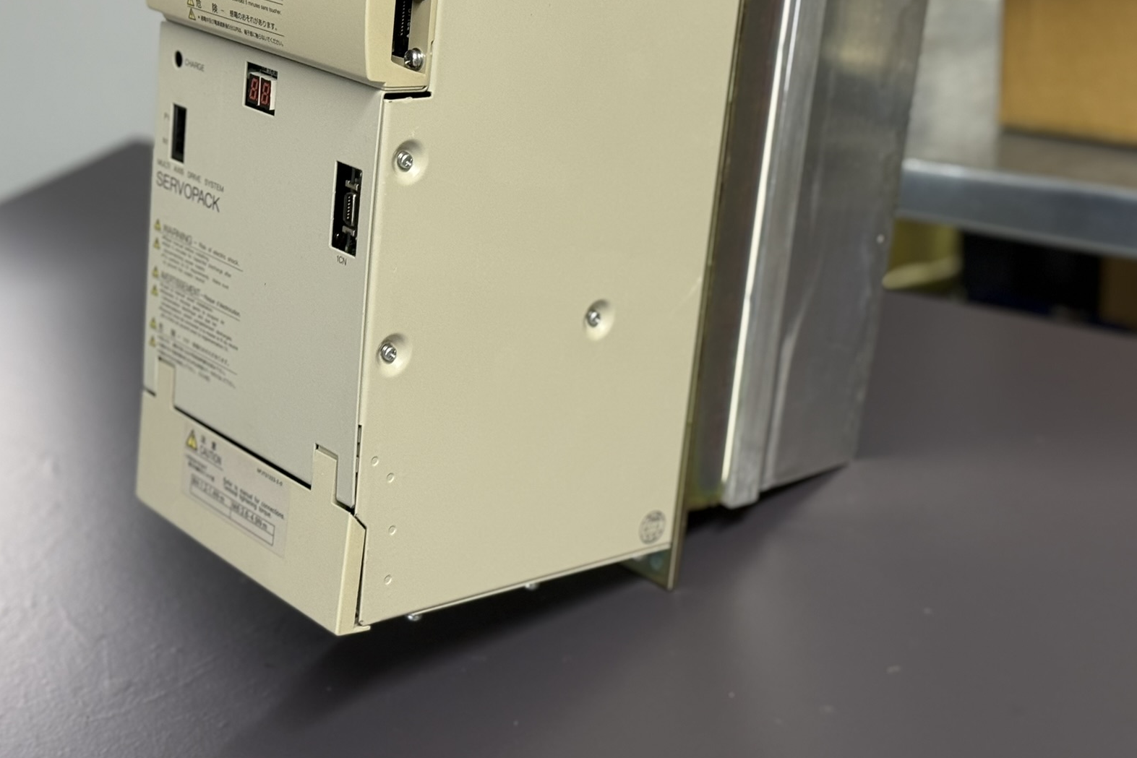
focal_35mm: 65
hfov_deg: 30.8
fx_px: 2053
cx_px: 398
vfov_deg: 20.8
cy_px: 224
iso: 160
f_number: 1.78
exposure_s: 1/50
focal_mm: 6.76
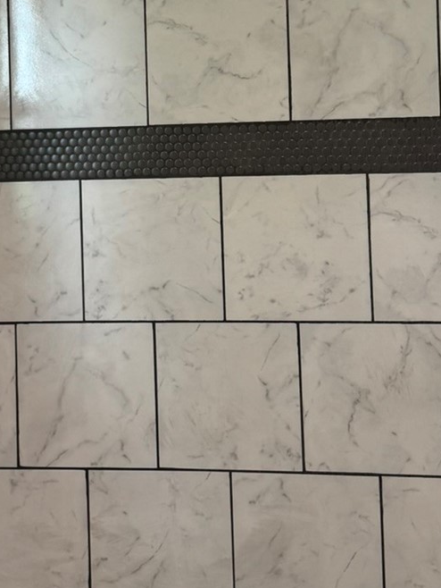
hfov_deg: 21.0
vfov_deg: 27.1
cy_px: 100
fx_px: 1188
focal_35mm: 70
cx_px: 175
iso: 160
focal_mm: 6.76
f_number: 1.78
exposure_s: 1/60
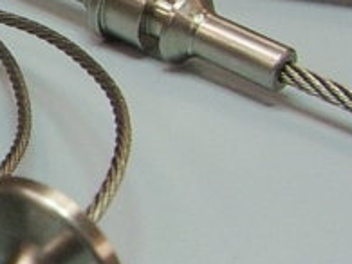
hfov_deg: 11.8
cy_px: 192
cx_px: -325
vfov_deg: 9.7
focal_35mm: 152
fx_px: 1545
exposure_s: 1/75
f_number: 4.4
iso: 100
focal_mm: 5.8
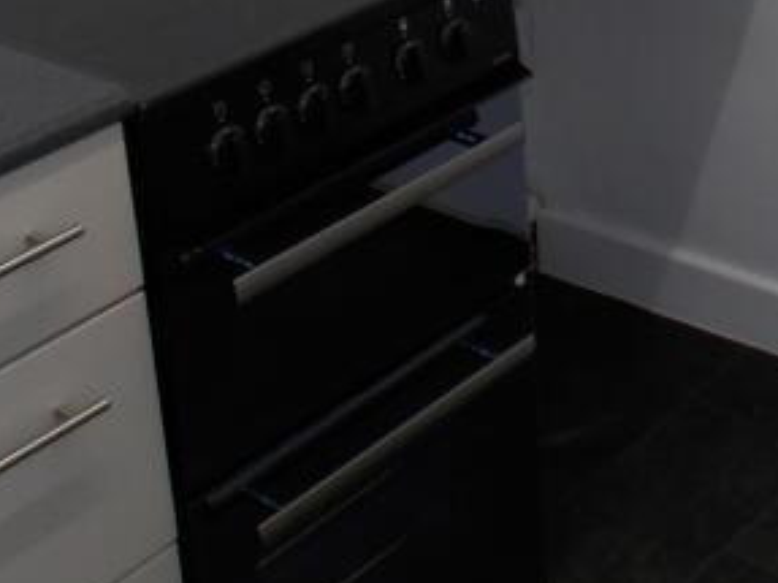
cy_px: -203
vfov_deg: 16.8
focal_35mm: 82
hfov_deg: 22.8
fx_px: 1842
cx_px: 797
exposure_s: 1/30
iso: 100
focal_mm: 4
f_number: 3.1
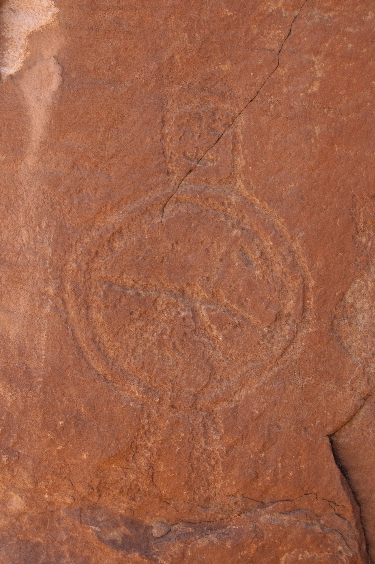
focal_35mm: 69
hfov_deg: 19.7
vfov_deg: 29.3
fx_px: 1080
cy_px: 282
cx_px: 188
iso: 200
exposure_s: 1/200
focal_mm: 46
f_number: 7.1
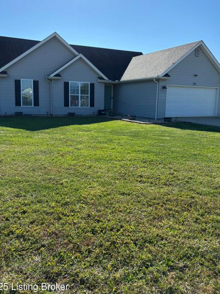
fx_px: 254
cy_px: 133
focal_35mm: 30
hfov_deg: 46.8
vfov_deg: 59.9
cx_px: 106
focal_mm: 5.96
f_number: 1.6
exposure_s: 1/3311
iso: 50
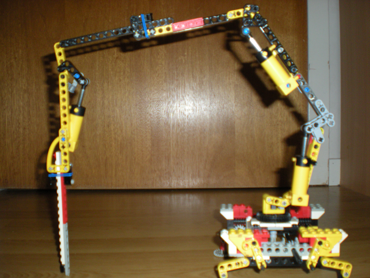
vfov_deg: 37.7
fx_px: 406
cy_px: 139
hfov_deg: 49.0
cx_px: 185
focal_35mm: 38
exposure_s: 1/60
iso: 200
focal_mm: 6.3
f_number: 3.1
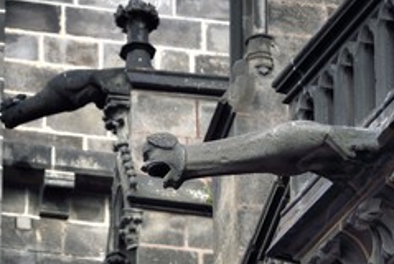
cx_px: 125
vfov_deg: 3.9
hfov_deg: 5.9
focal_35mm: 351
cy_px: 218
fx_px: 3846
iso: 200
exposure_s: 1/250
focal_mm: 200
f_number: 7.1
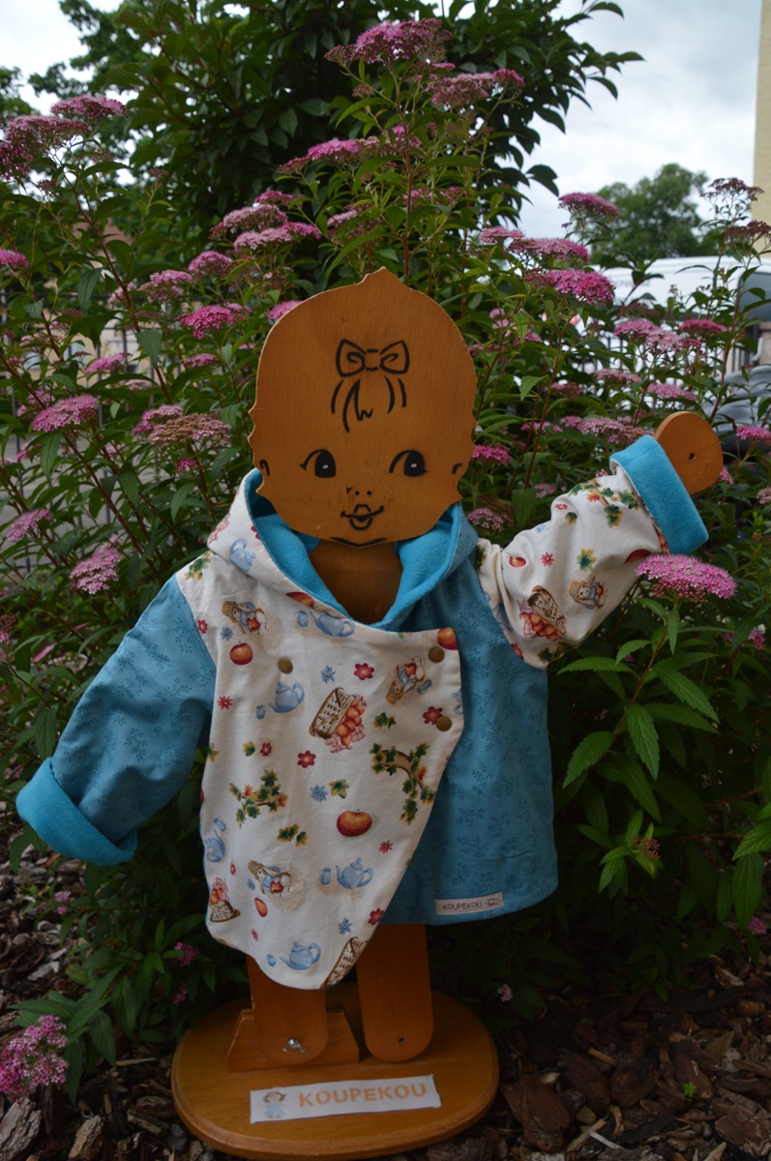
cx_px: 386
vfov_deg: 67.4
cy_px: 580
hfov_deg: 47.8
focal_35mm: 27
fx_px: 870
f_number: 6.3
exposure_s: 1/160
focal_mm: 18
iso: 100
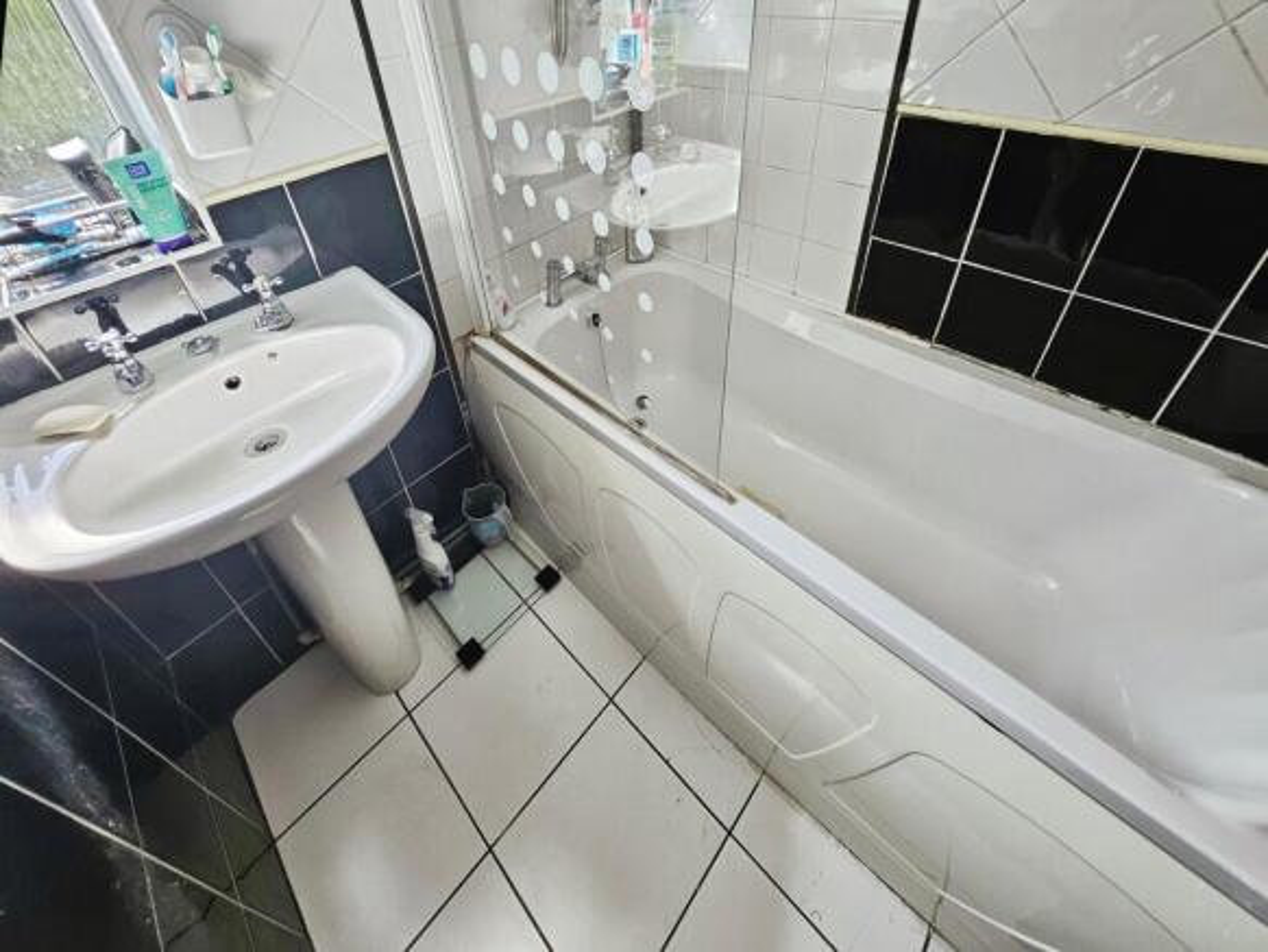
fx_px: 476
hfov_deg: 106.2
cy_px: 476
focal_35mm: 13
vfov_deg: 90.0
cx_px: 634
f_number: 2.2
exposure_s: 1/50
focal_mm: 1.7
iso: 64
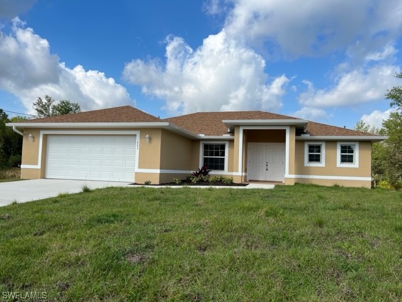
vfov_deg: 53.1
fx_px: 302
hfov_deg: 67.3
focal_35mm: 26
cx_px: 201
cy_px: 151
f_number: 1.5
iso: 50
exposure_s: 1/4630
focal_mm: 5.7
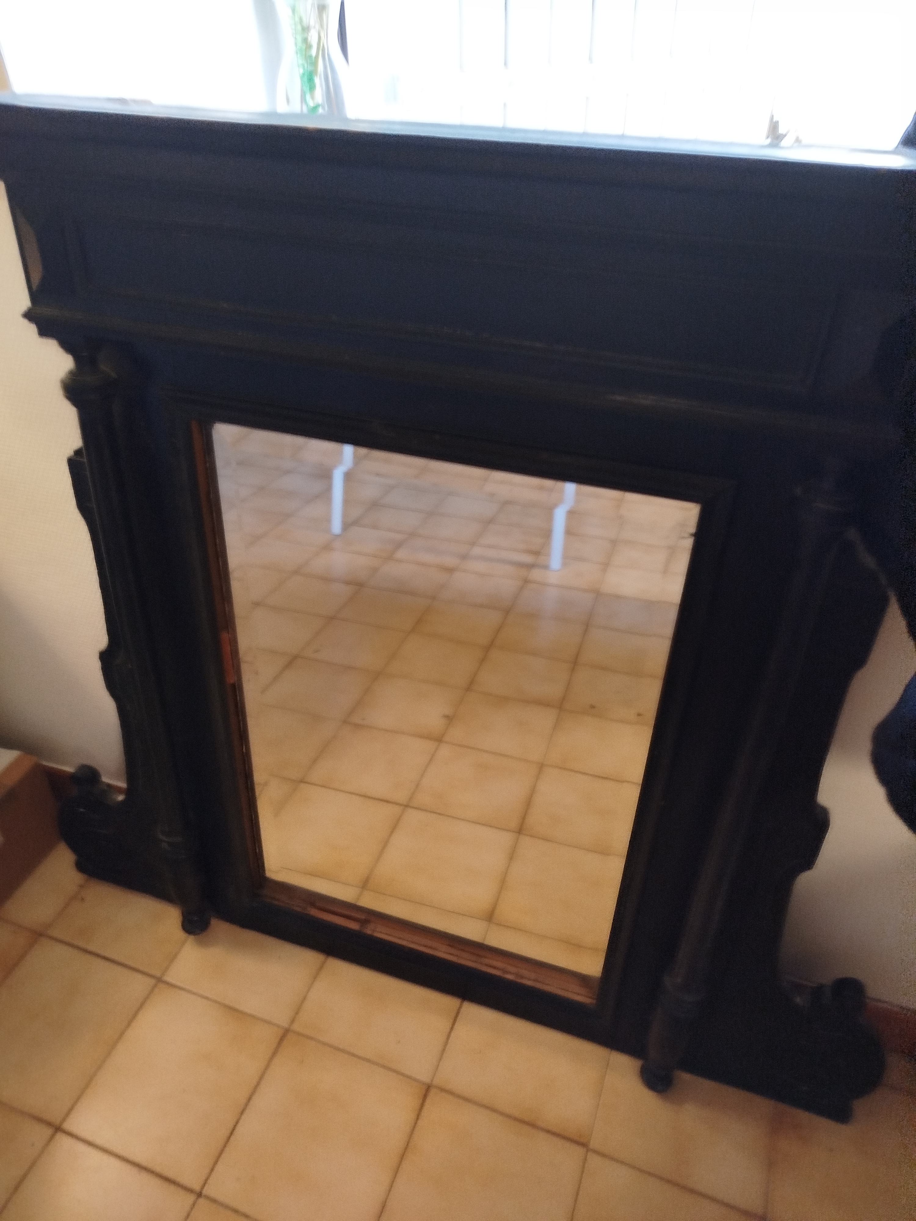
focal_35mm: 24
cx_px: 458
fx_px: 847
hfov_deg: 56.8
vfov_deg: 71.6
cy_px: 610
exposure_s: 1/33
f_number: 1.7
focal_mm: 5.31
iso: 400
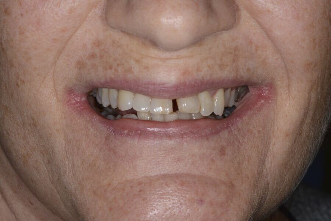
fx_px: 966
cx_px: 166
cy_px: 110
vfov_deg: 13.1
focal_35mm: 105
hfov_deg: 19.5
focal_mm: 105
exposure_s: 1/60
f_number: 29
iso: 200
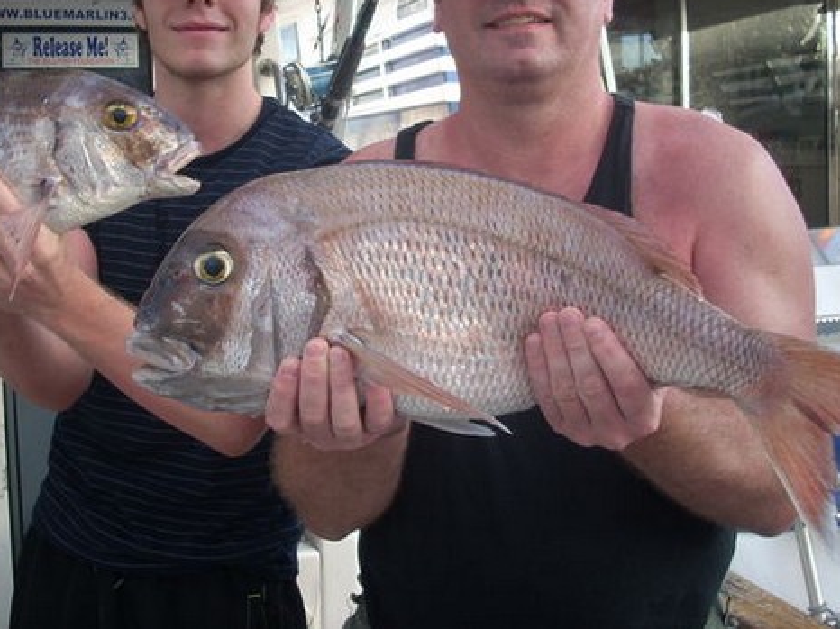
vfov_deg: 28.9
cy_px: 214
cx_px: 346
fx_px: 1213
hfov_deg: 38.1
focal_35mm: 50
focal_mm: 6.2
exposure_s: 1/105
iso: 64
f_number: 2.8
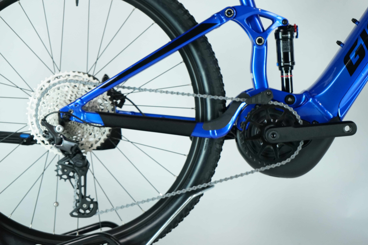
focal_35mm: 70
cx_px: 184
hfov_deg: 28.8
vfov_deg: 19.5
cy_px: 122
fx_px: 715
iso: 2000
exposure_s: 1/200
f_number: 5.6
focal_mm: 70
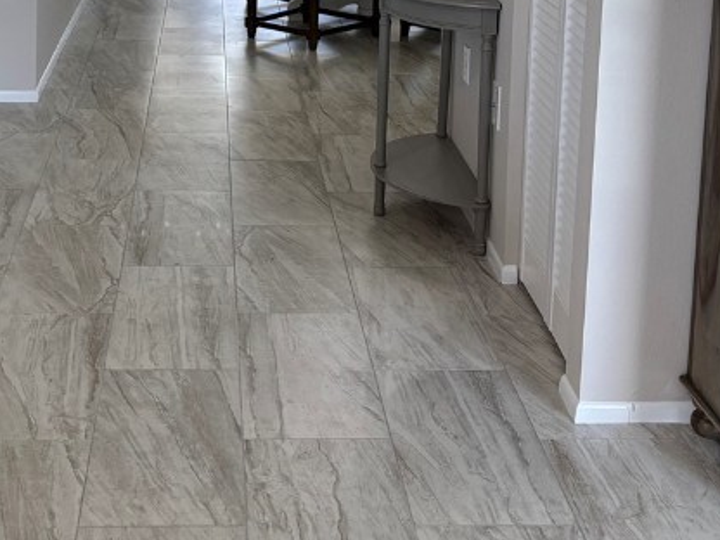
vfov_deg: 21.5
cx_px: 273
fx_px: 1331
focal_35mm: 64
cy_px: -83
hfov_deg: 30.2
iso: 100
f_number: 1.6
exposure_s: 1/120
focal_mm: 5.96
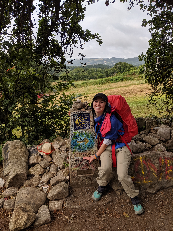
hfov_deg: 51.4
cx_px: 86
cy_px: 116
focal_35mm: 27
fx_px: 180
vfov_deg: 65.3
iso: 76
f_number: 1.8
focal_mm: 4.44
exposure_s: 1/1949
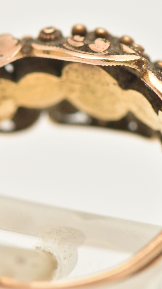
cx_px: 63
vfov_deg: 7.7
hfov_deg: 4.3
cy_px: 150
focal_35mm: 282
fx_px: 2153
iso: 400
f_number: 9
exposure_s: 1/100
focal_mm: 105
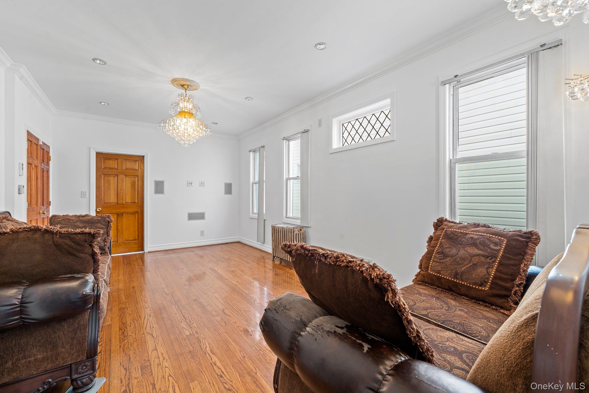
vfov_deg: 81.2
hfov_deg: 104.3
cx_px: 294
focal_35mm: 14
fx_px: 229
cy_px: 196
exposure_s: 1/1.67
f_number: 10
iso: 250
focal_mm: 14
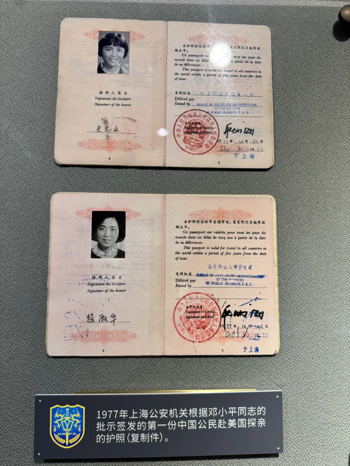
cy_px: 233
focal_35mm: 24
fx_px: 324
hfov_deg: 56.8
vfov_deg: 71.6
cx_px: 175
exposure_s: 1/100
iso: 160
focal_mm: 6.76
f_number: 1.78
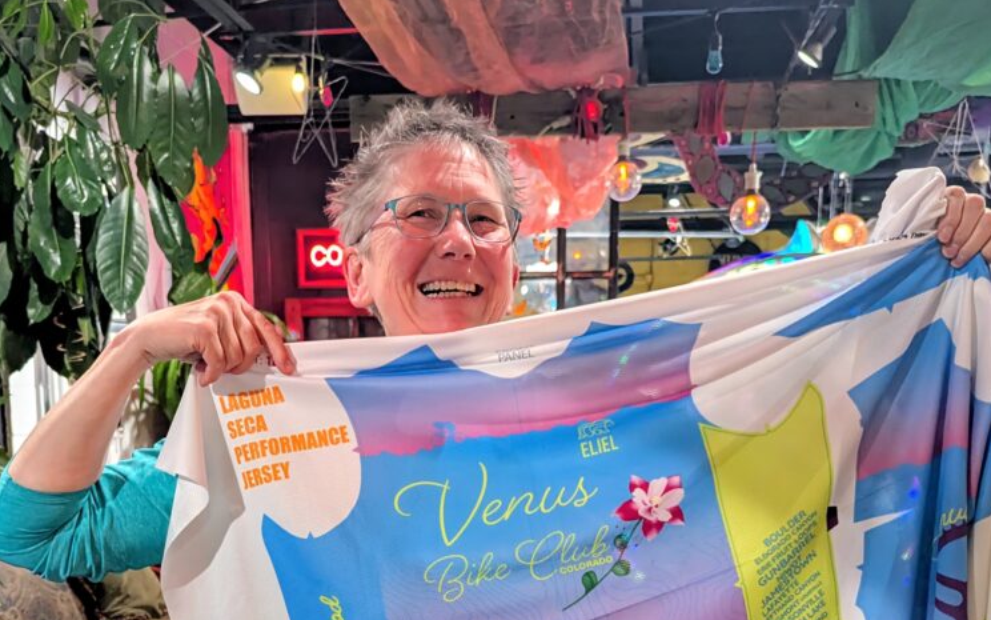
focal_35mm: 35
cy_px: 613
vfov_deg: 33.4
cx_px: 508
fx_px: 945
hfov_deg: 55.3
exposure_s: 1/60
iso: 1408
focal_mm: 6.81
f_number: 1.85
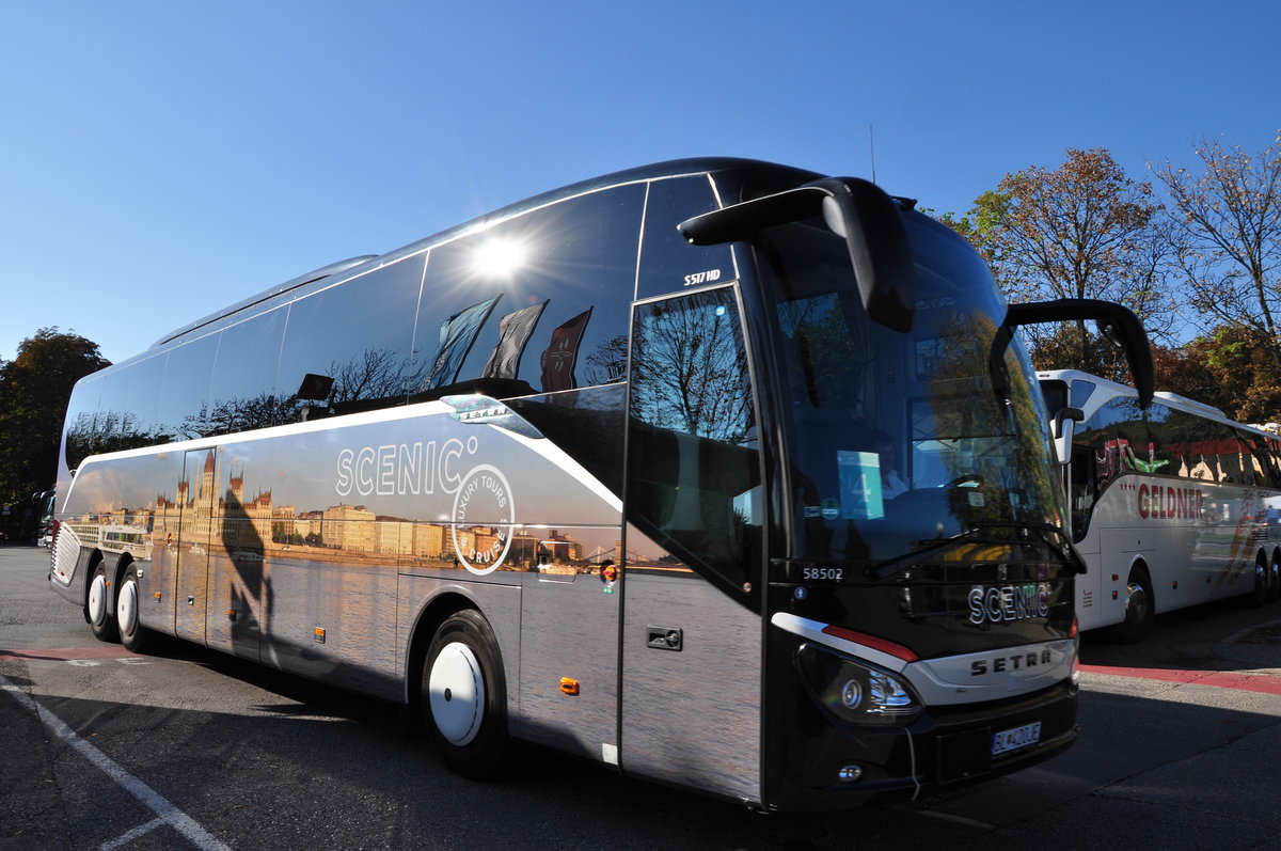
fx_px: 960
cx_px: 640
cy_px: 426
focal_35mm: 27
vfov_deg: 47.8
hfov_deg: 67.4
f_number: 9
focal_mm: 18
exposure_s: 1/320
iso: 200
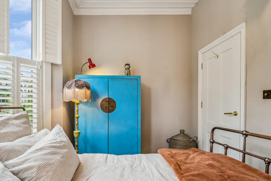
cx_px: 115
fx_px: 143
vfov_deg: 64.4
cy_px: 100
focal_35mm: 19
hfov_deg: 86.3
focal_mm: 16
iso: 2000
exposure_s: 1/30
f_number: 11
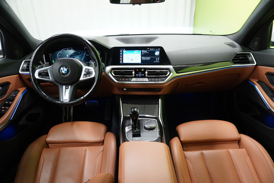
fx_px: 183
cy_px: 92
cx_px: 137
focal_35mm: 24
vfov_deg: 53.1
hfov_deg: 73.7
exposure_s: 1/30
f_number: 3.5
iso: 1000
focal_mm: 16
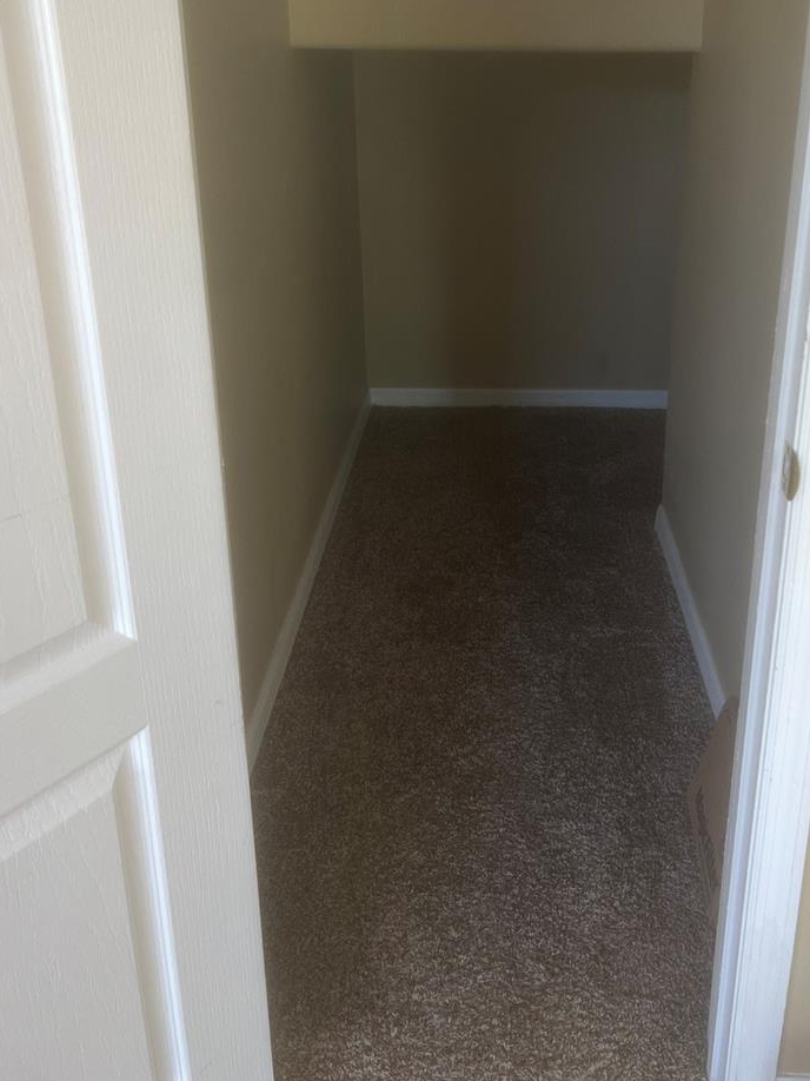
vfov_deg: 53.1
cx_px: 505
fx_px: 1061
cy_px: 379
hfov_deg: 41.5
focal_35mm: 34
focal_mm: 5.7
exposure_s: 1/60
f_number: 1.5
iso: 64
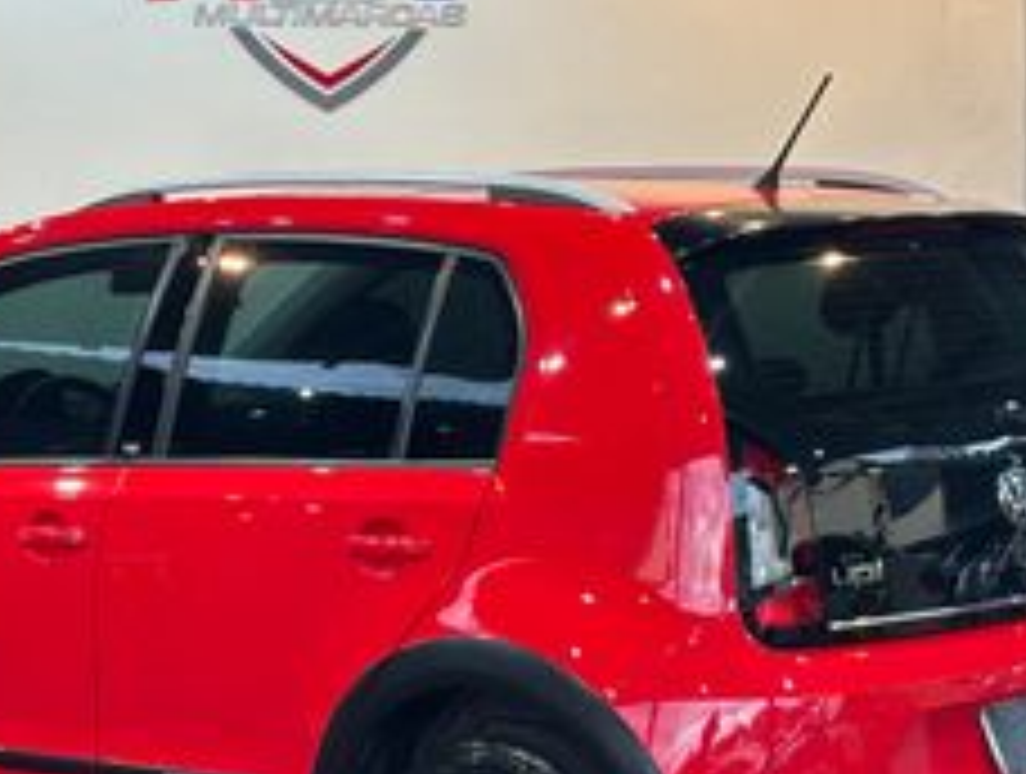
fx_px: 3178
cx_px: 342
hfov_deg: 18.3
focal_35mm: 107
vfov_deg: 13.9
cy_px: 500
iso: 32
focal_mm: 5.96
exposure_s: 1/60
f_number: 1.6
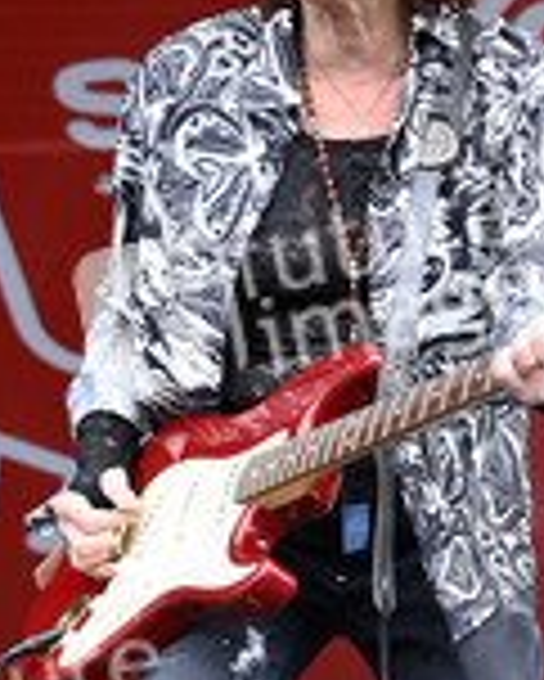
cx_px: 436
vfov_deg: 13.3
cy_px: 522
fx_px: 2895
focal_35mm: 144
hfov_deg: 10.7
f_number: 5
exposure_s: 1/250
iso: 500
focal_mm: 58
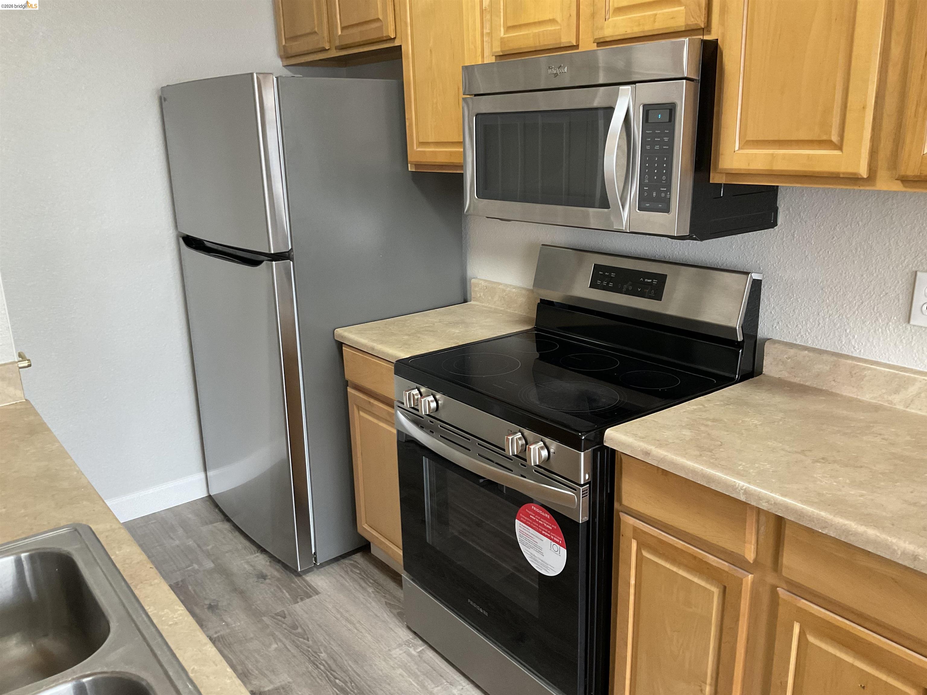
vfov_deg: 48.2
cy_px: 348
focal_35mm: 29
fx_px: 777
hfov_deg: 61.7
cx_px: 464
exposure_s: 1/60
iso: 160
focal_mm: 3
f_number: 1.8
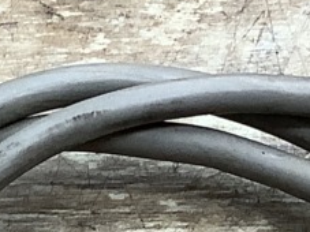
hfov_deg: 8.7
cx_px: -25
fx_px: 2014
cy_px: 495
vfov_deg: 6.4
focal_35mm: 225
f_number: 2.4
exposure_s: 1/60
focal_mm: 3.3
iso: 125
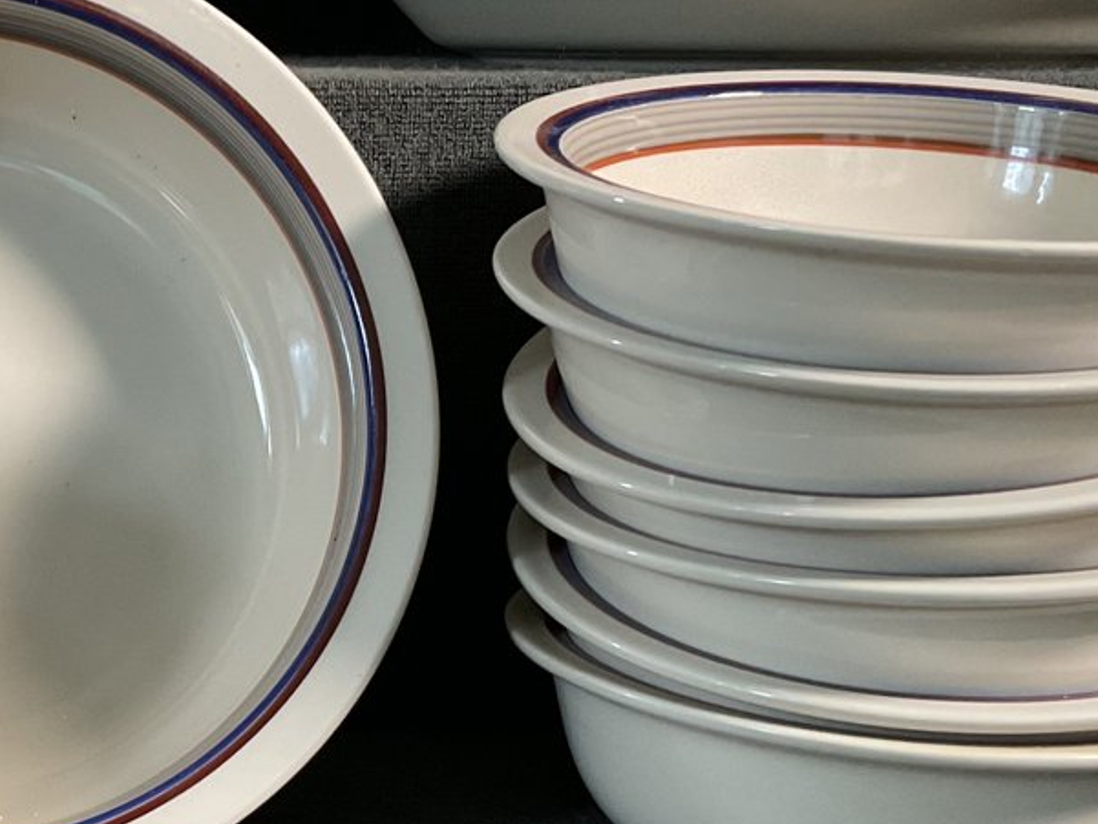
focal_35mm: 73
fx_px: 2316
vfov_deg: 20.1
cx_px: 92
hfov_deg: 25.8
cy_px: 540
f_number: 1.8
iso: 80
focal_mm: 3
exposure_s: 1/60
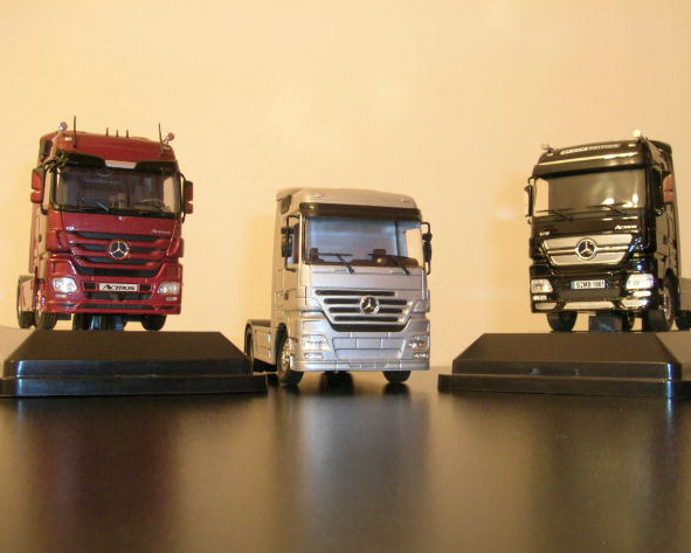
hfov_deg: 49.1
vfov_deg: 40.1
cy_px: 277
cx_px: 357
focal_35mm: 37
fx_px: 757
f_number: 4.8
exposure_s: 1.84
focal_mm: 5.4
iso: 200
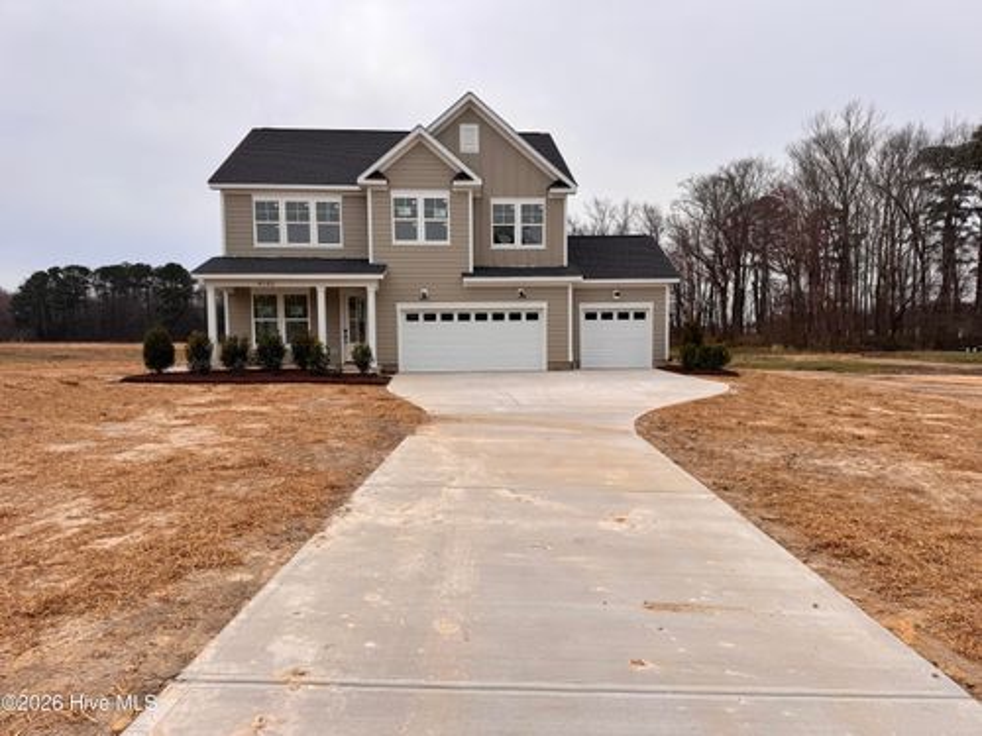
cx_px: 491
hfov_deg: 71.6
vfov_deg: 56.8
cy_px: 368
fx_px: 681
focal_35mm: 24
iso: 80
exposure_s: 1/4608
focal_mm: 6.76
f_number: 1.78
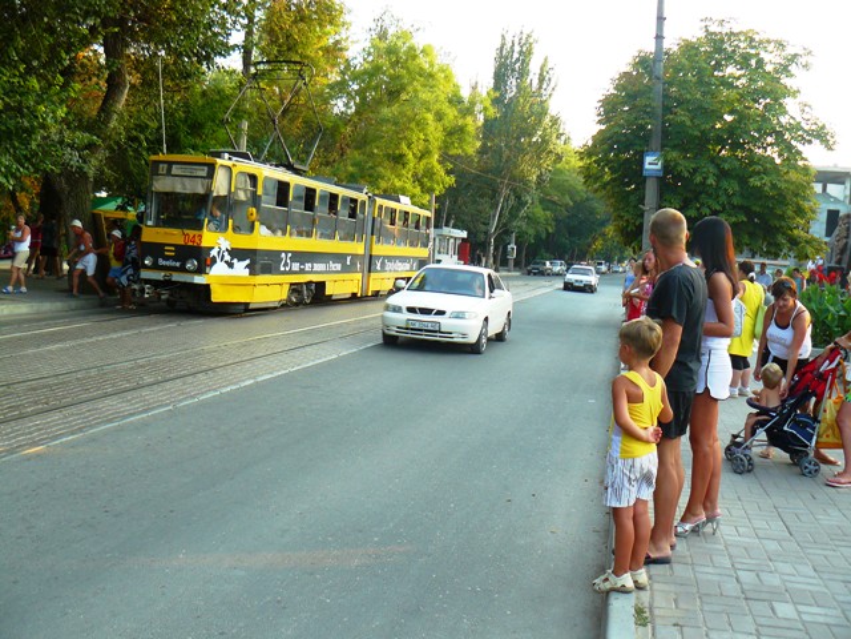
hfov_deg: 51.4
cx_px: 426
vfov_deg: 39.7
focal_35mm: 36
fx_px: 885
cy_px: 320
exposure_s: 1/80
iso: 100
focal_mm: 6
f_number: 2.8
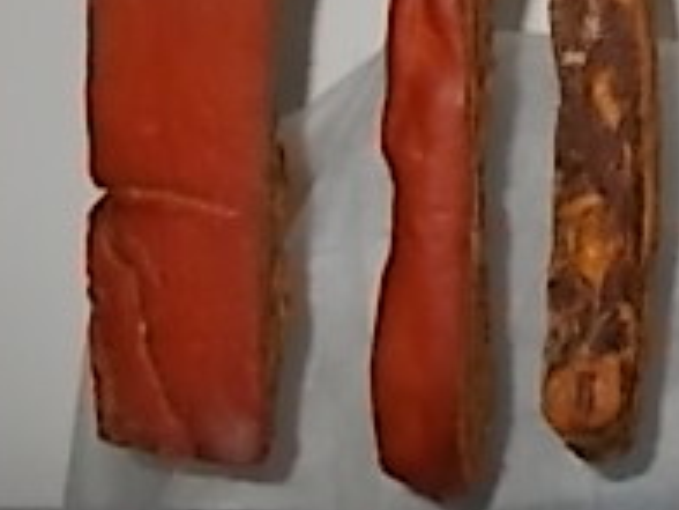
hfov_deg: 19.6
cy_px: -267
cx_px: 617
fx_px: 1922
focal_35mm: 98
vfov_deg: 14.1
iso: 200
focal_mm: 5.3
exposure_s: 1/25
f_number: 3.4
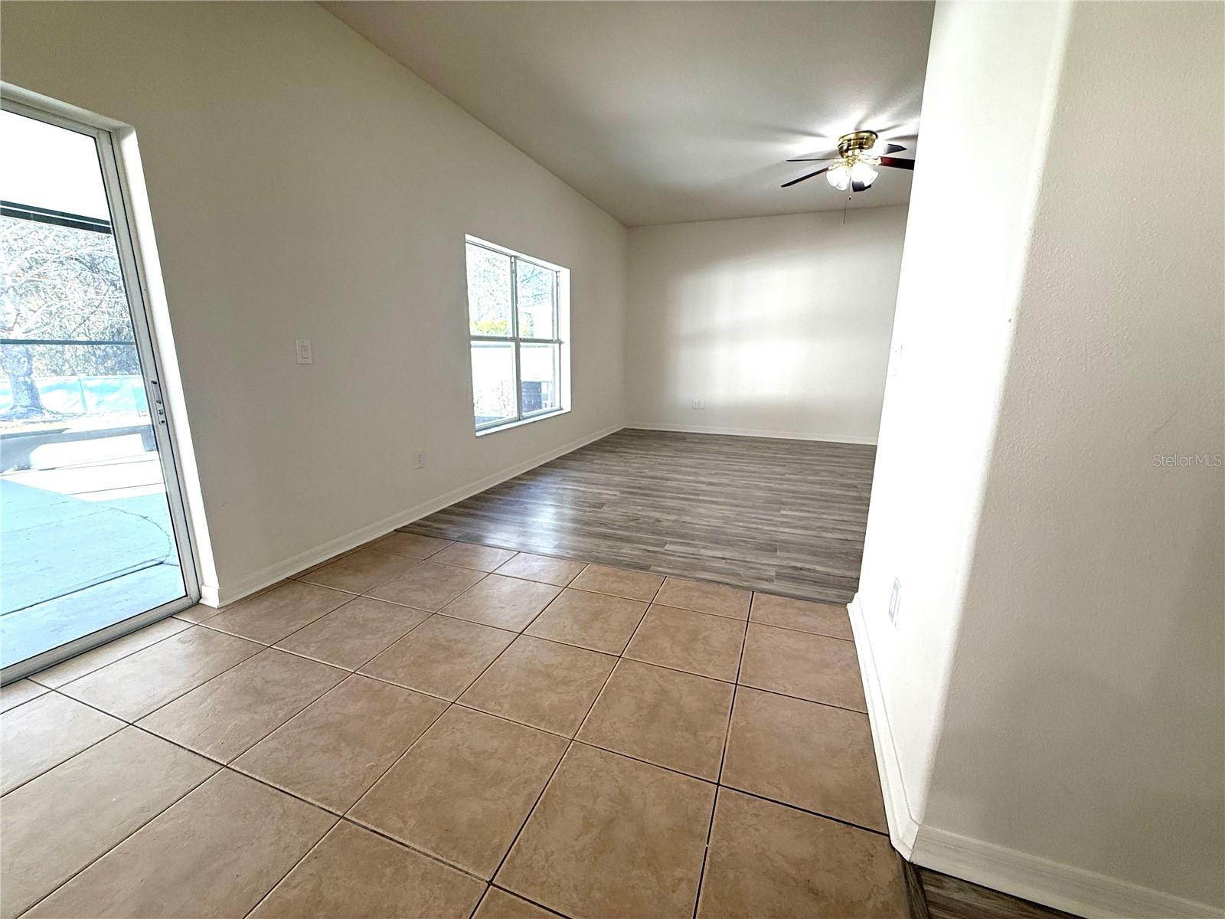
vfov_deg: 85.7
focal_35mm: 14
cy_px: 460
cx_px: 612
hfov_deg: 102.1
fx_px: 495
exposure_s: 1/120
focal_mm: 2.22
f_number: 2.2
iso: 200
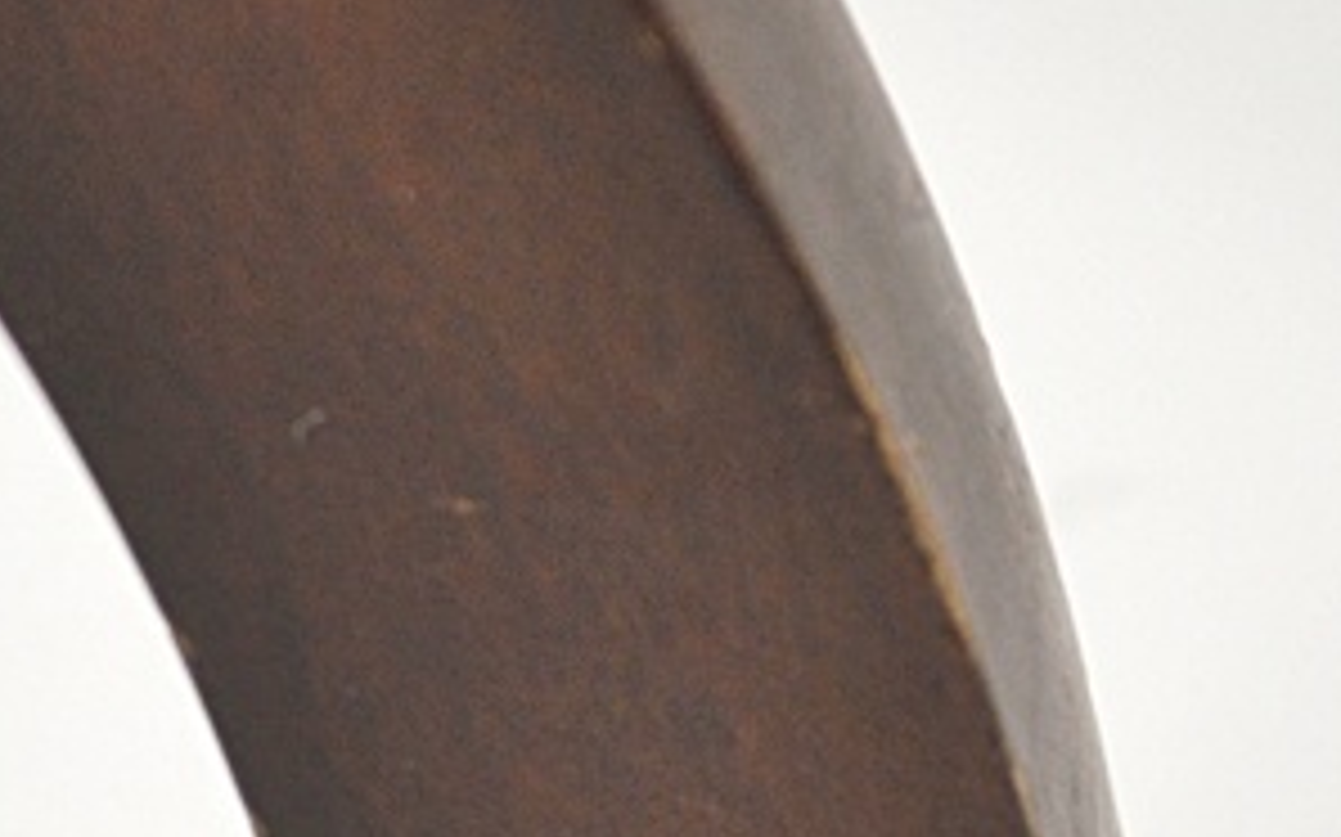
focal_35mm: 246
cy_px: 441
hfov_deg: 8.5
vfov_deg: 5.3
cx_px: 308
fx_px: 8987
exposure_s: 1/50
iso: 400
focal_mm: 48
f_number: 5.3
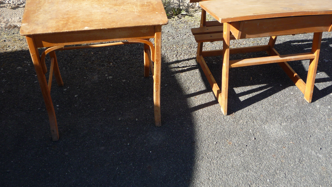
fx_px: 335
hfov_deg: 52.7
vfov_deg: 31.2
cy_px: 85
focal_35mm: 38
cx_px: 183
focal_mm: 5.2
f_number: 4
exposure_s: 1/250
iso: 100
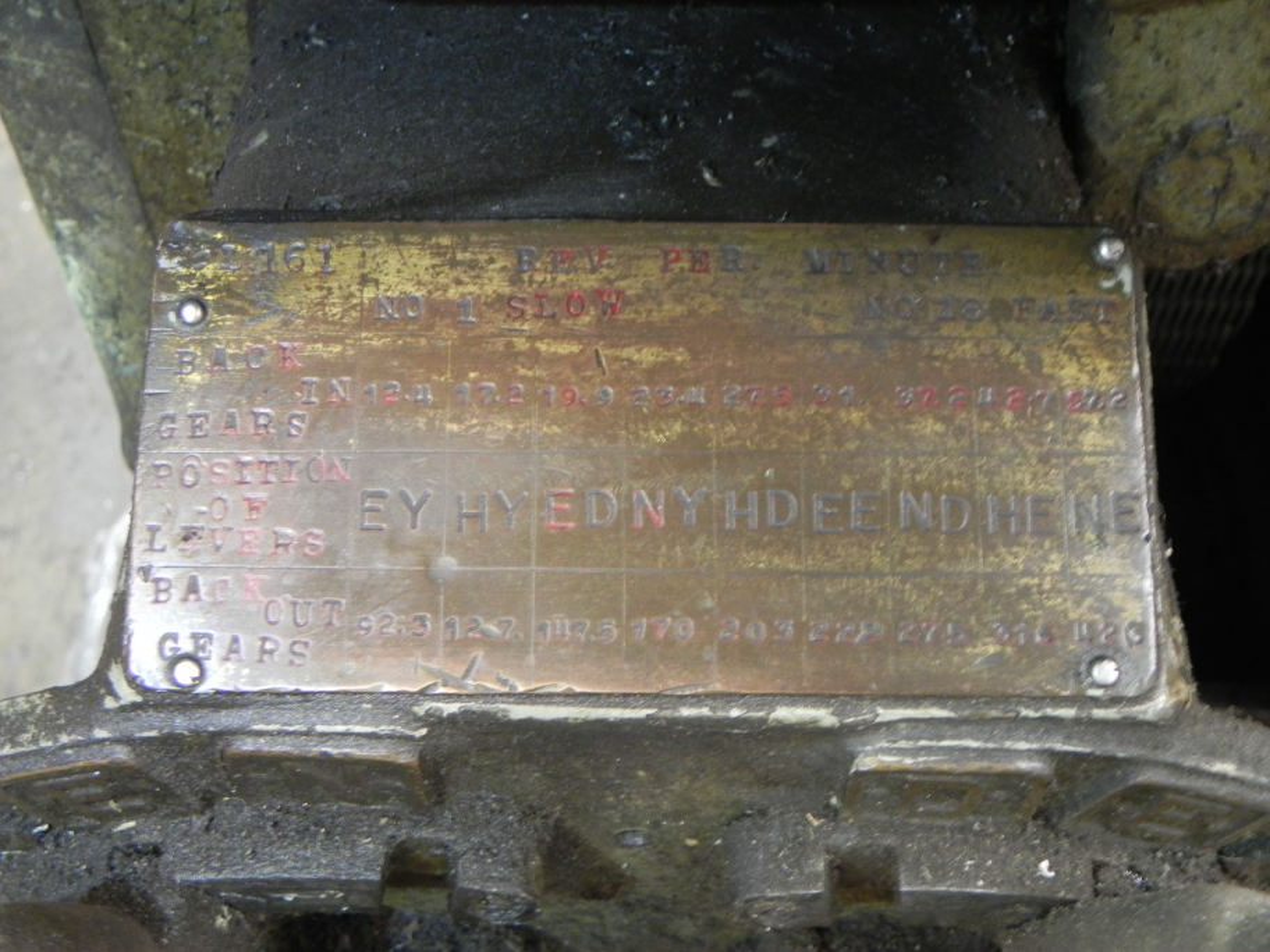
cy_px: 476
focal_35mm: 37
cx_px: 635
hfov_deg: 50.1
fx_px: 1357
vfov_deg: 38.7
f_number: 3.2
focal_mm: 6.6
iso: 400
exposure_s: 1/15.2
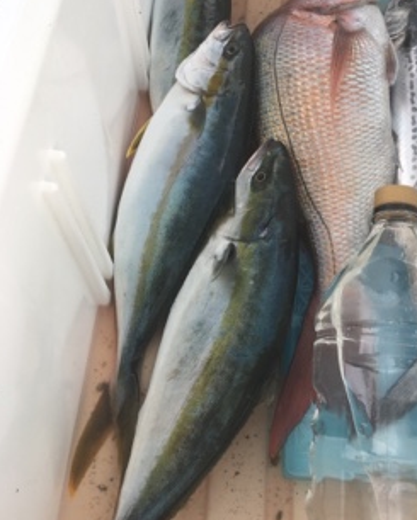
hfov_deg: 40.0
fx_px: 571
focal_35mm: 37
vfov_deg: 48.8
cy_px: 207
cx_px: 245
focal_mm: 4.15
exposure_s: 1/384
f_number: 2.2
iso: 25
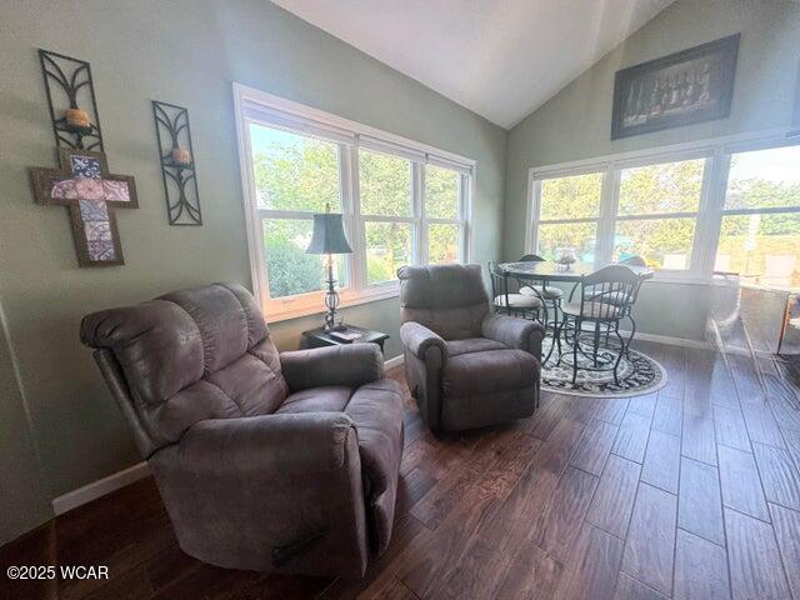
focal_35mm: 14
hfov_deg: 102.1
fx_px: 324
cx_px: 400
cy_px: 300
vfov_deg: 85.7
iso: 125
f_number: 2.2
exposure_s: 1/120
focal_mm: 2.22
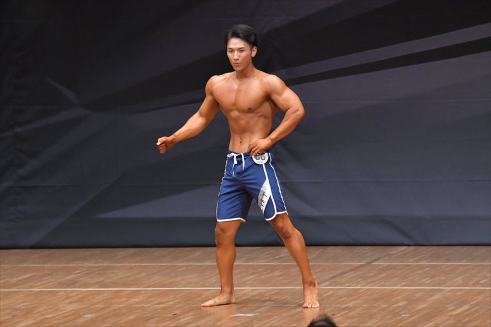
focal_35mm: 285
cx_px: 246
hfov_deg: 7.2
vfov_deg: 4.8
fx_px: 3885
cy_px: 164
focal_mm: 190
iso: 6400
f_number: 5.6
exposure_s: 1/400
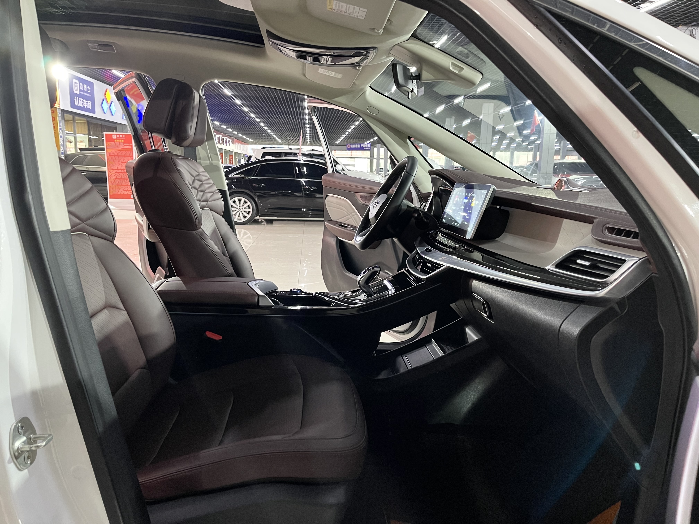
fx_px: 505
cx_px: 350
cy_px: 262
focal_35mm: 25
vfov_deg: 54.9
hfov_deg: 69.4
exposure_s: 1/33
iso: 500
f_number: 1.6
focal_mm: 5.1
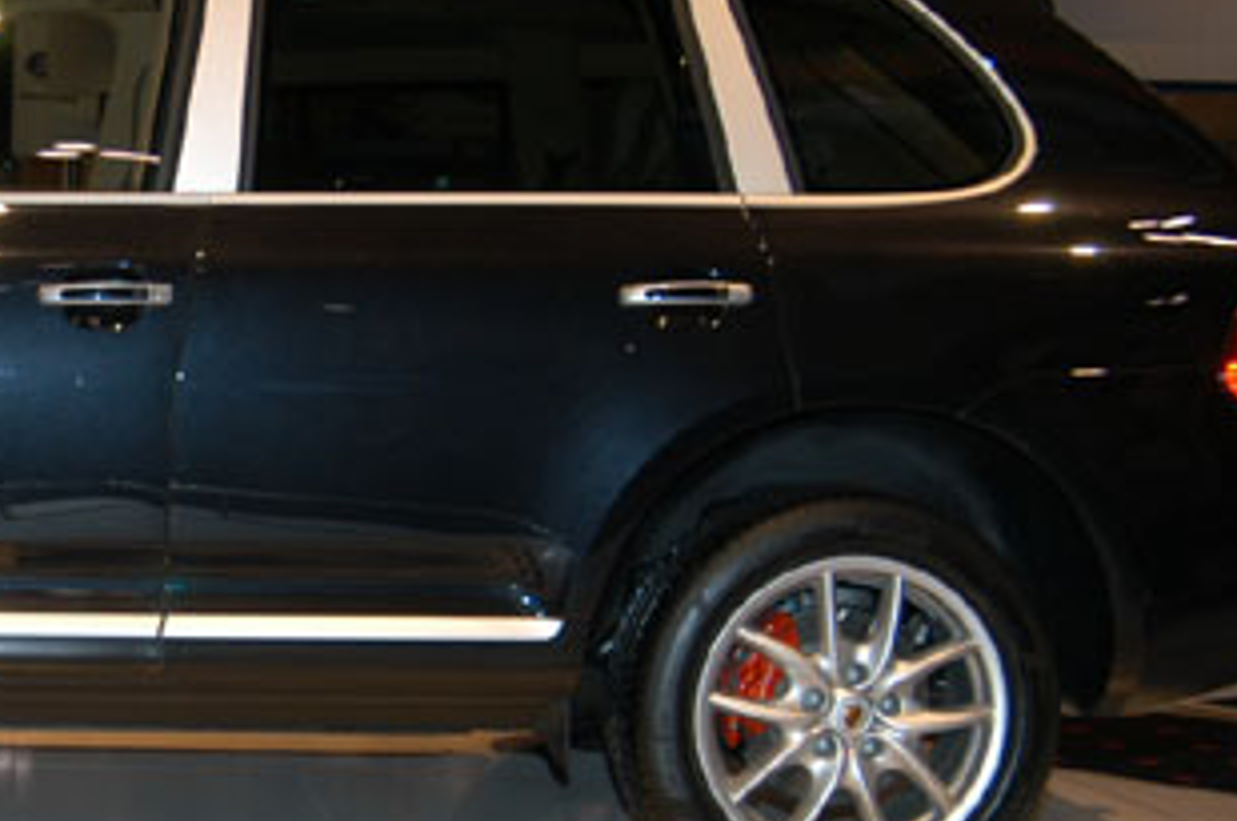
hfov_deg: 24.8
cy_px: 465
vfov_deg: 17.2
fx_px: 2710
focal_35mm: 79
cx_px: 78
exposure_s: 1/60
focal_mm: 24
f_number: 5
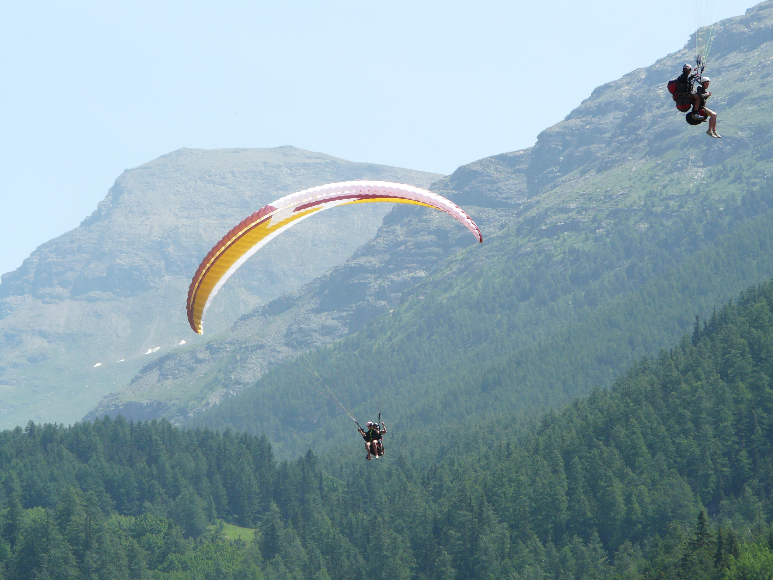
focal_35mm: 222
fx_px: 4957
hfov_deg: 8.9
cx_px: 386
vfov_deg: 6.7
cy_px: 290
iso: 100
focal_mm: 36.5
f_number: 5.6
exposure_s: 1/400
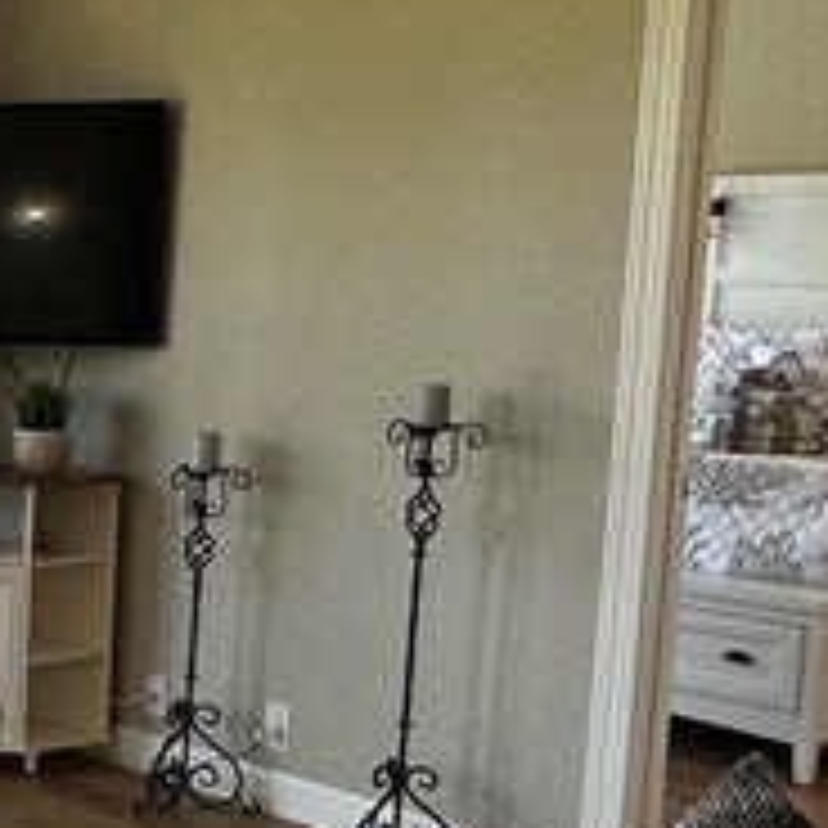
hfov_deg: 20.8
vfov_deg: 25.0
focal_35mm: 69
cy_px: 459
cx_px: -454
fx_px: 1867
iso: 125
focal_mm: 2.22
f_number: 2.2
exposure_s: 1/120
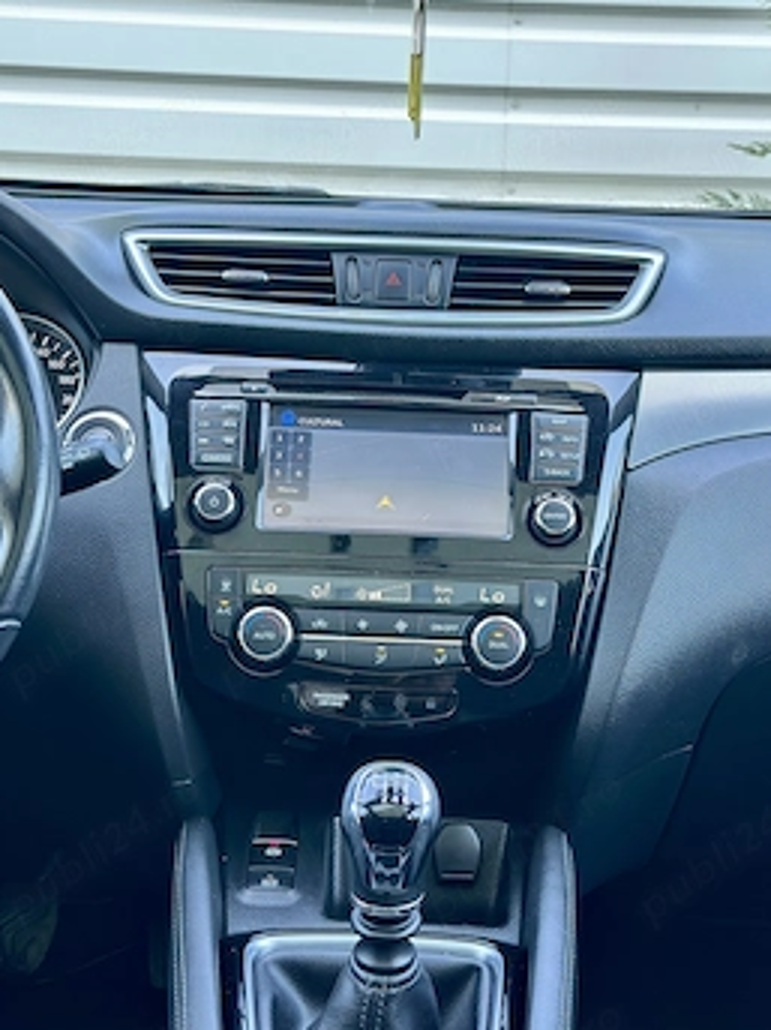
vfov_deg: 34.3
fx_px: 1664
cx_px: 420
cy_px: 438
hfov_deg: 26.1
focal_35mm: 56
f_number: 1.78
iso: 125
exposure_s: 1/71
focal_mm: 6.86
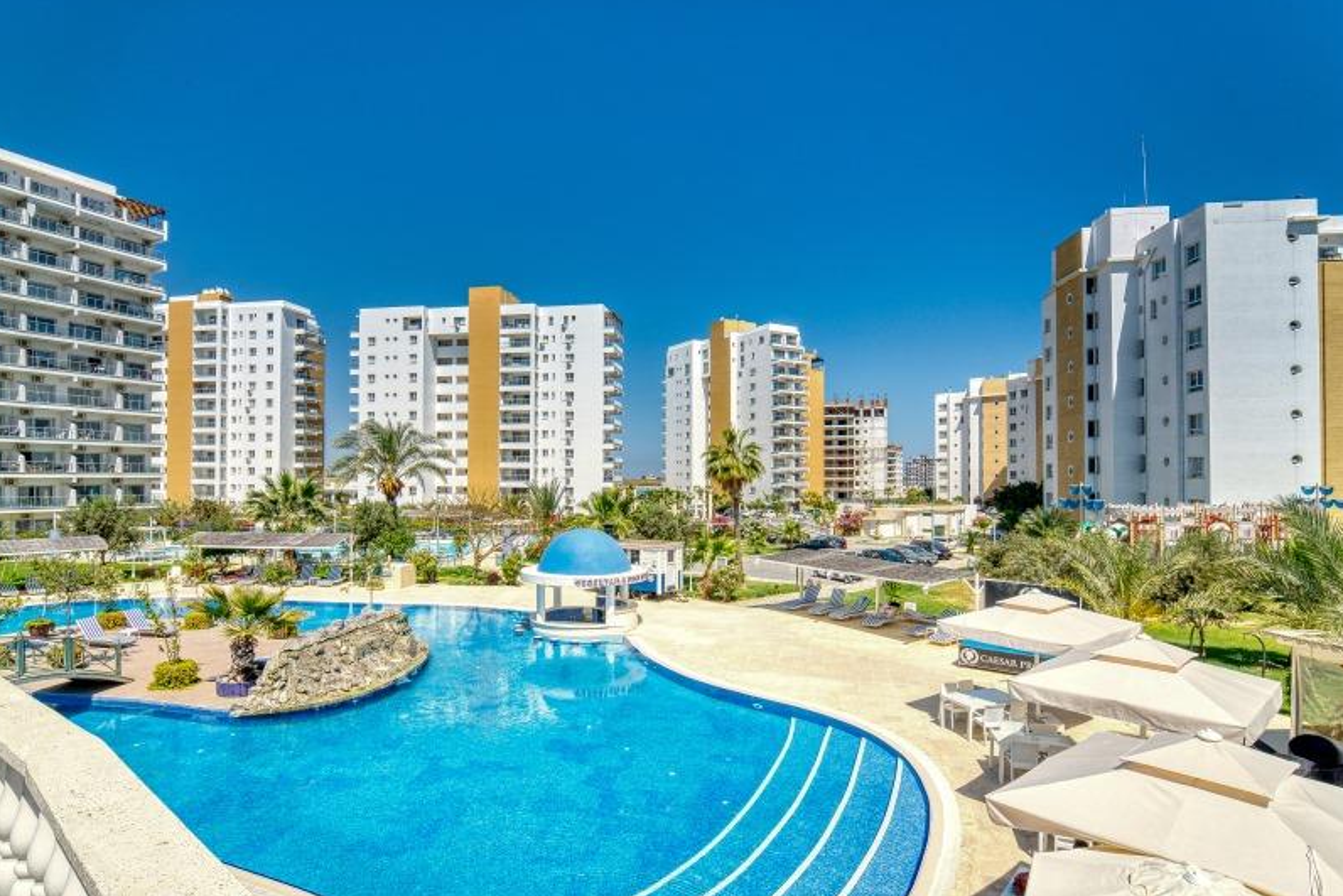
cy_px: 477
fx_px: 672
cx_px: 631
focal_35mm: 18
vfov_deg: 67.3
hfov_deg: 89.9
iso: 100
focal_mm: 14
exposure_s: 1/10
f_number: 16
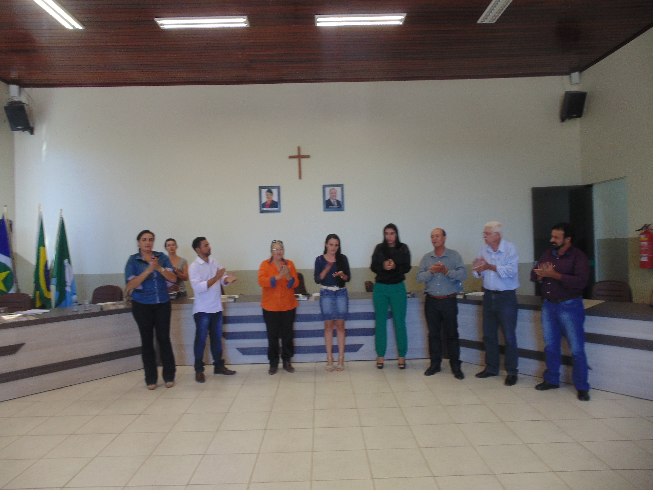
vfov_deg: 61.1
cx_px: 326
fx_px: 415
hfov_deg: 76.4
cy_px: 245
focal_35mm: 22
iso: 100
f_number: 3.1
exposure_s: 1/30
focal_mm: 4
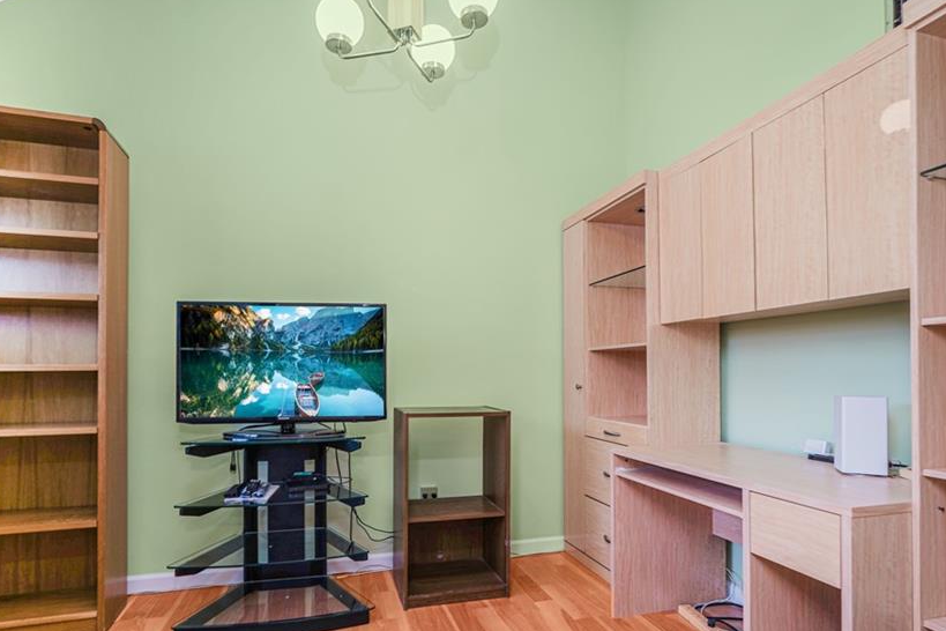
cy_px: 364
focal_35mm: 20
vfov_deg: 61.6
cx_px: 468
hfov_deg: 84.0
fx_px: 526
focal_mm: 16
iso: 50
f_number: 4
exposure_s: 1/20
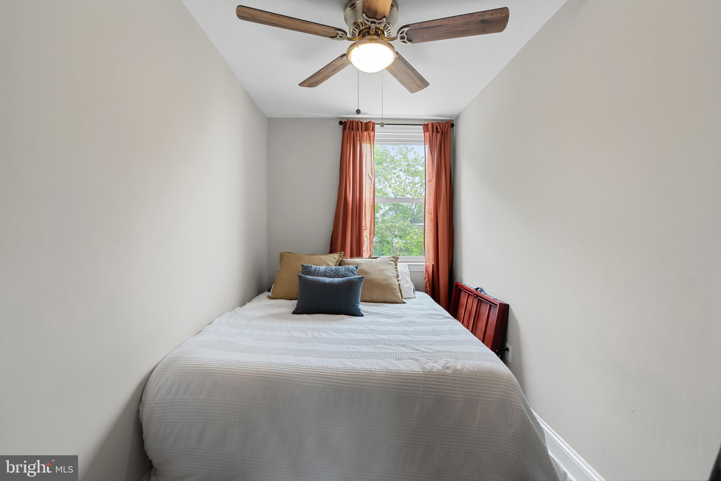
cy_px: 240
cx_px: 360
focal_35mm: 16
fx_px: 320
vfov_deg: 73.7
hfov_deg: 96.7
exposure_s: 1/5
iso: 400
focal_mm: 16
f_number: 8
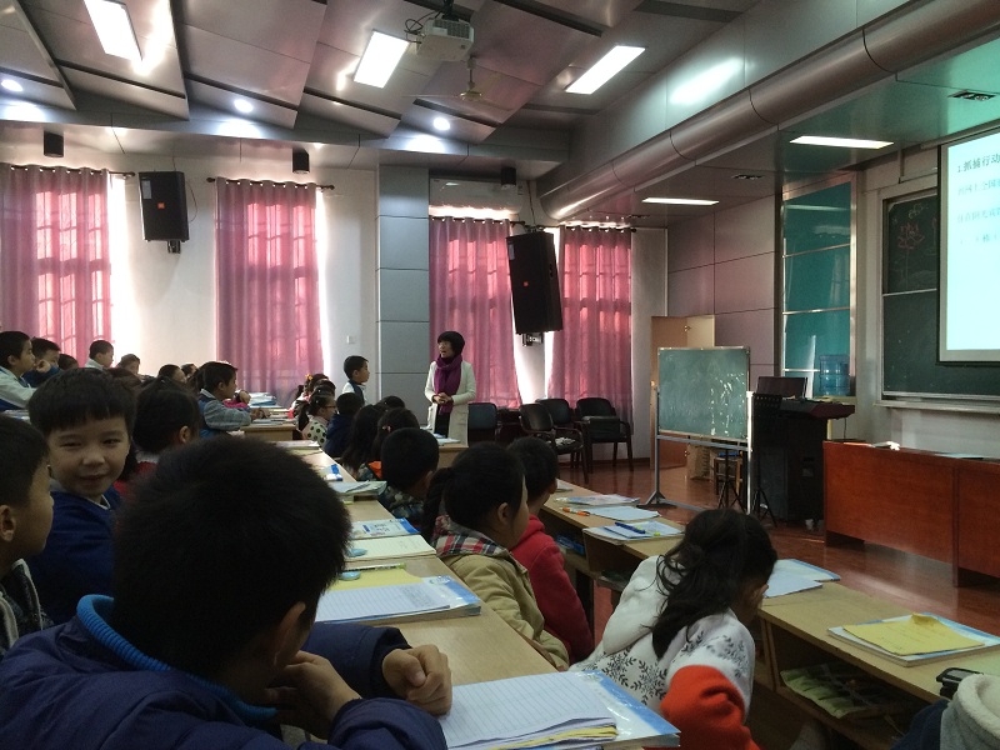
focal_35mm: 30
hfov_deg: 60.0
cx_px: 500
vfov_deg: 46.8
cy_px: 375
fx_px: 867
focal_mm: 4.12
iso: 200
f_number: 2.2
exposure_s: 1/33
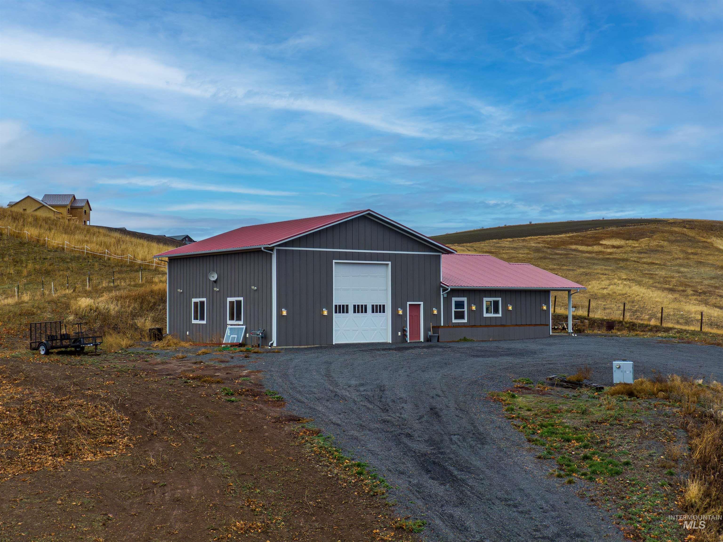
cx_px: 362
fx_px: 1002
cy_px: 271
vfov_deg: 30.2
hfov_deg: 39.7
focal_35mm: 48
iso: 100
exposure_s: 1/500
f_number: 3.8
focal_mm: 8.6
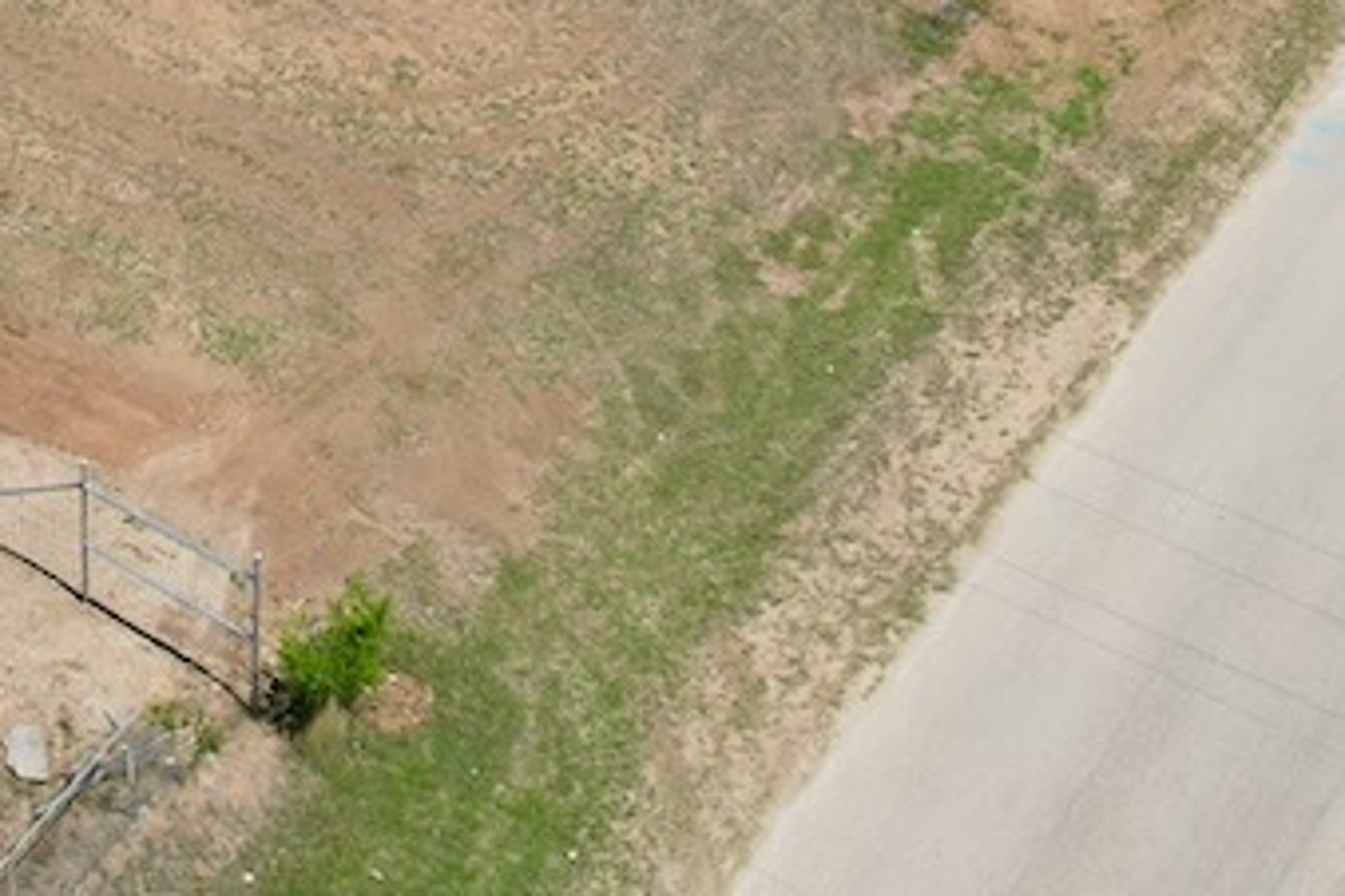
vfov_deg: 15.0
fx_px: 3101
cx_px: 242
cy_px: -547
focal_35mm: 83
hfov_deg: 24.0
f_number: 2.8
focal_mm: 8.38
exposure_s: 1/4000
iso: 120
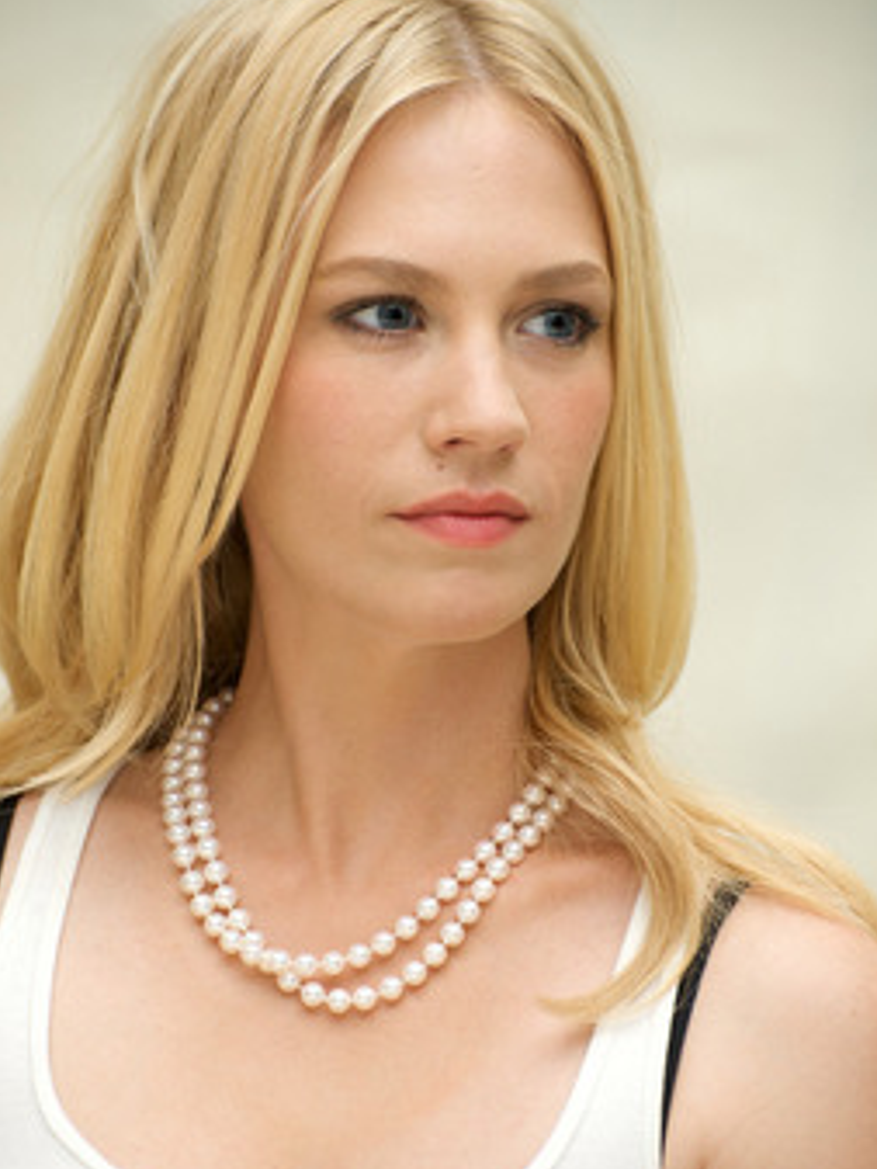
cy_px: 611
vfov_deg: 12.0
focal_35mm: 165
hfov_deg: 9.0
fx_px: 5570
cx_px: 428
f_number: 6.3
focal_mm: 145
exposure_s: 1/60
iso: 500
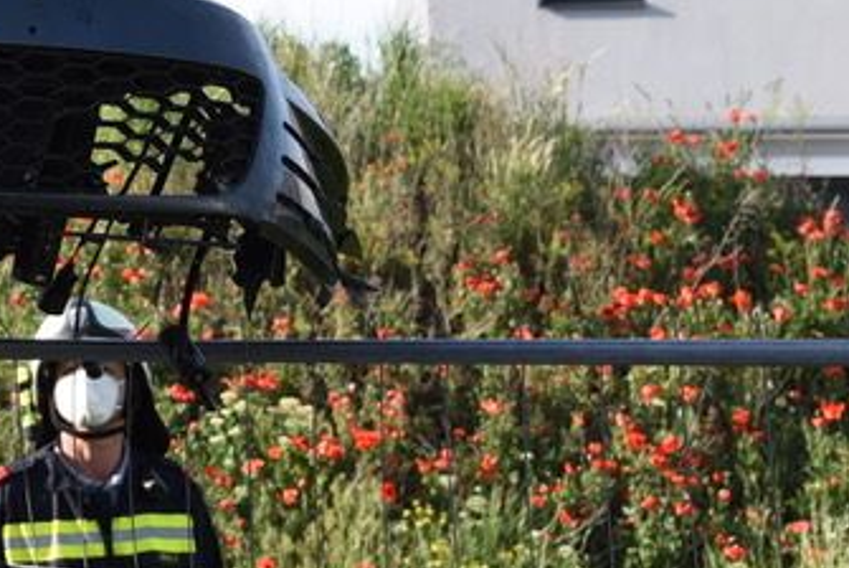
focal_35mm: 168
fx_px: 3965
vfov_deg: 8.0
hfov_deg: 11.5
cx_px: -606
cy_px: -317
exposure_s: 1/160
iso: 100
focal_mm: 44
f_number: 6.3
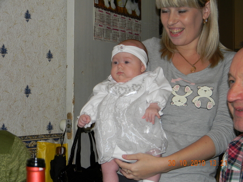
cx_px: 122
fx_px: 471
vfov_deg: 22.0
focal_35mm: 67
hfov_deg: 29.0
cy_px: 91
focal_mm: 12.2
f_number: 4.3
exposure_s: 1/30
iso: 80
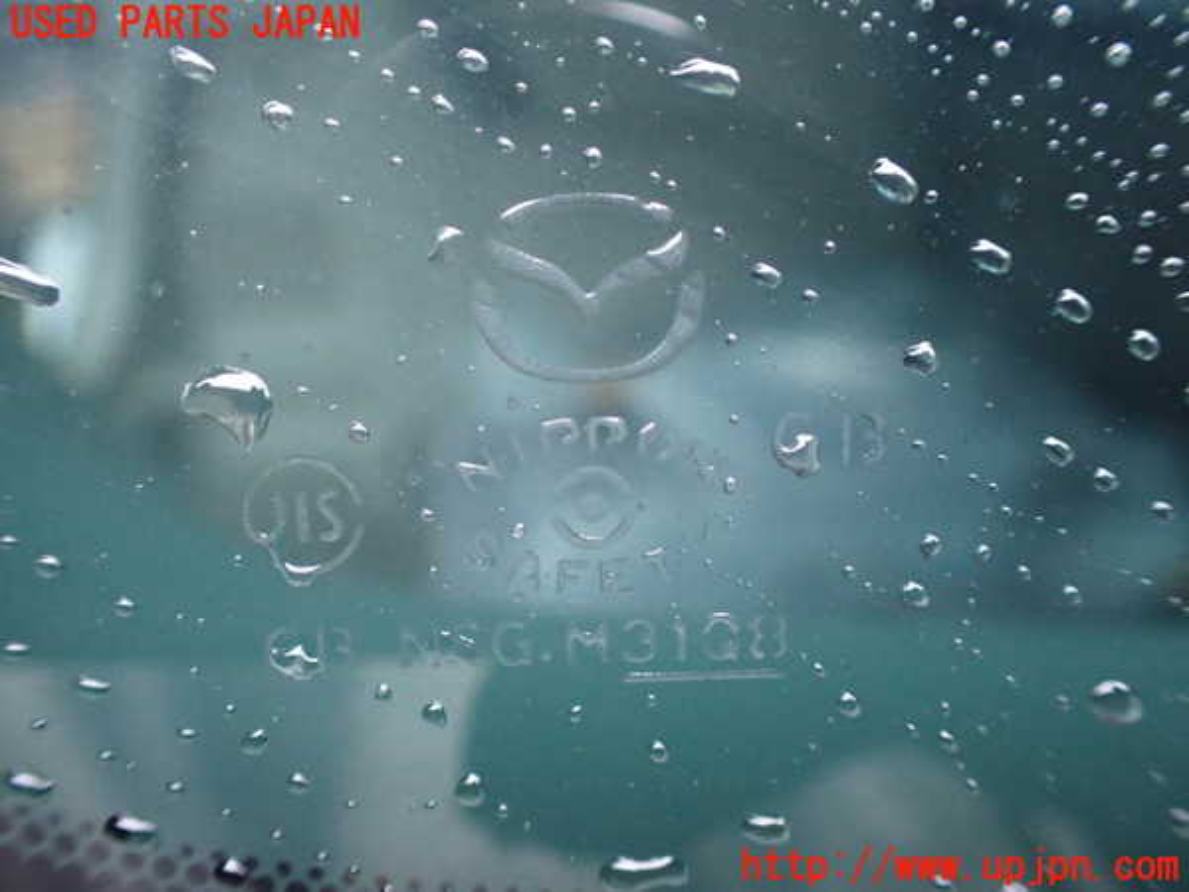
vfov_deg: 46.8
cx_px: 594
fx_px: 1030
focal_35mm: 30
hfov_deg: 60.0
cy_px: 446
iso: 800
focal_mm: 5.4
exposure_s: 1/40
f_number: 2.3
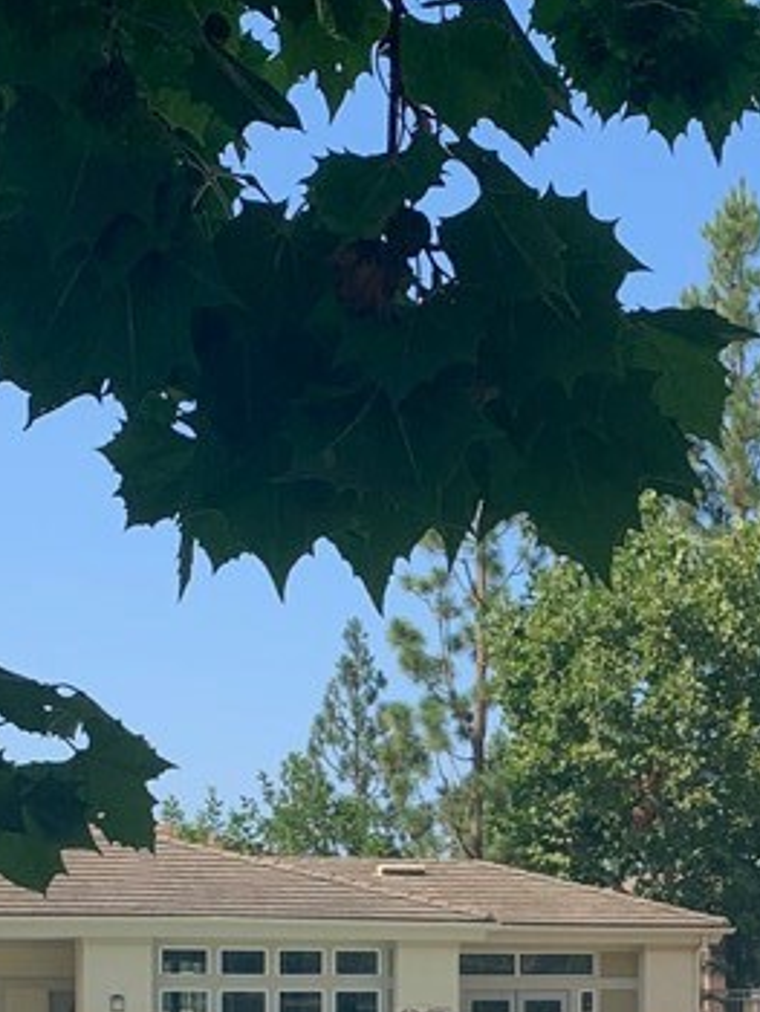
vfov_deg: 24.3
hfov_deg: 19.2
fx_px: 2222
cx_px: 587
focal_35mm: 76
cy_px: 1047
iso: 25
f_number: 1.8
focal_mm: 4.25
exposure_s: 1/1748
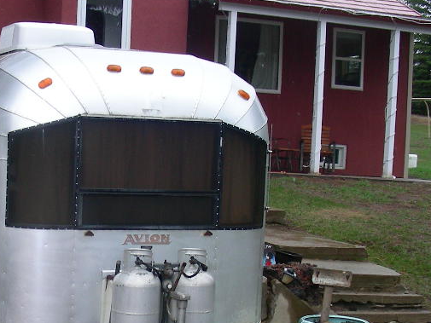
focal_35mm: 77
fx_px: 959
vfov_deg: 19.1
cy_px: 226
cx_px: 124
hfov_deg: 25.1
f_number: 3.5
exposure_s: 1/37.6
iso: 50
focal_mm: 6.3
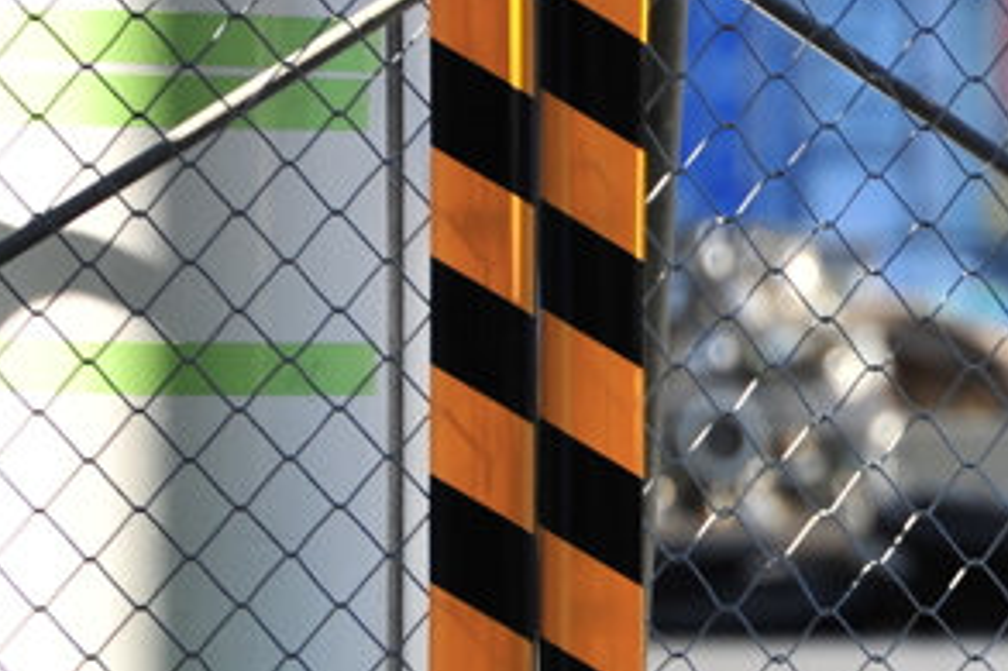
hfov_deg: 2.0
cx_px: 1238
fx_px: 29326
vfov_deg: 1.3
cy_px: 466
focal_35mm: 1048
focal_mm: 300
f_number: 5.6
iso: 200
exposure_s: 1/125
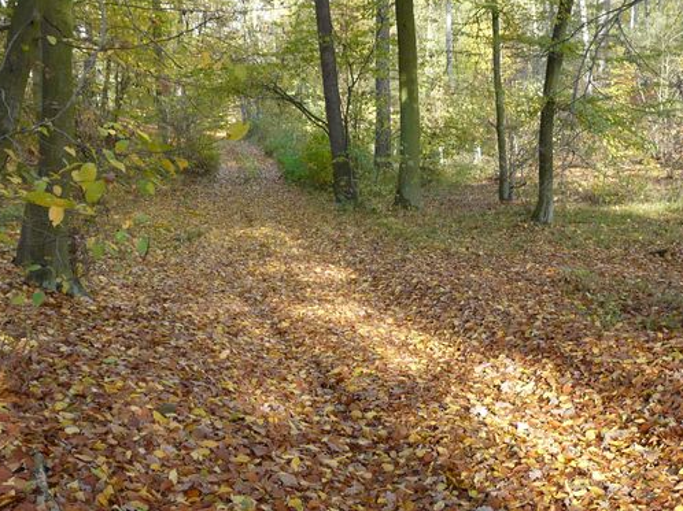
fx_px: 887
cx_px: 351
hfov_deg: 42.1
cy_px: 266
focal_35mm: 45
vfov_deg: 32.2
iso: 100
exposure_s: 1/100
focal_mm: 4.6
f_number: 2.8
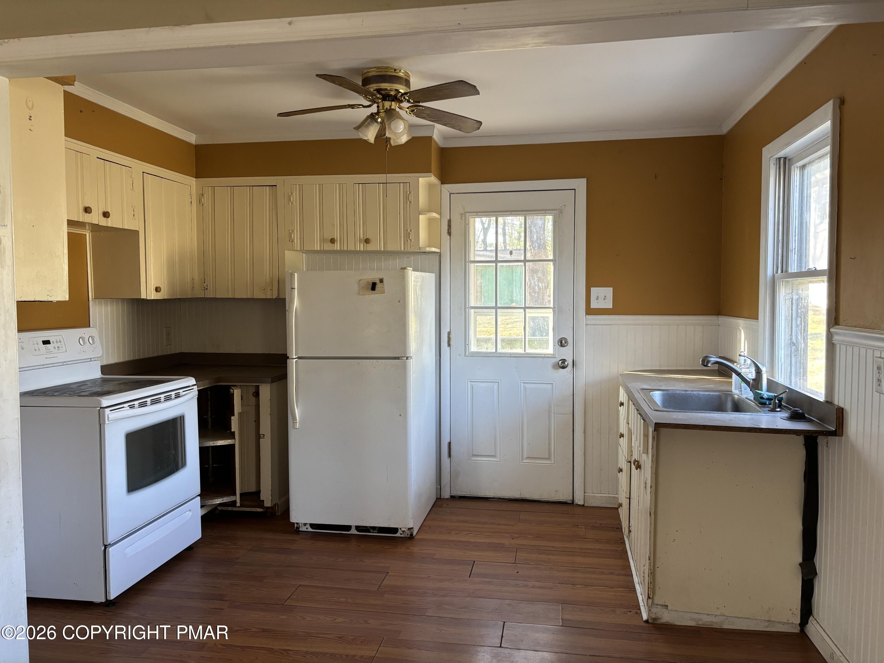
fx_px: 664
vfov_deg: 53.1
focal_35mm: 26
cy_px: 332
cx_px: 442
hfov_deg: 67.3
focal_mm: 5.96
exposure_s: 1/60
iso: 160
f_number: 1.6
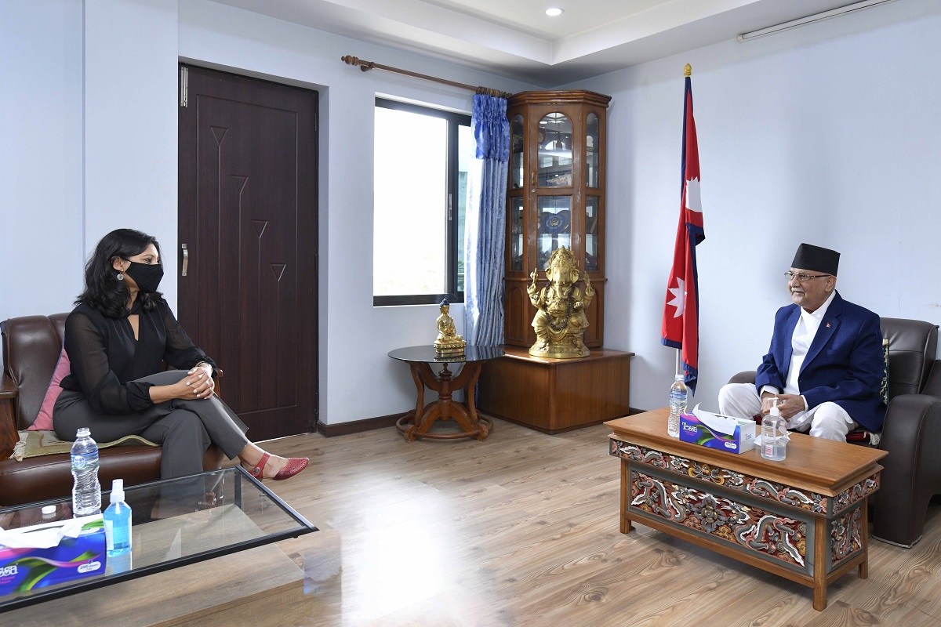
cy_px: 314
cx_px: 470
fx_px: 549
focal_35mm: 21
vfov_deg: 59.5
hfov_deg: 81.2
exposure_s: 1/80
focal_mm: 21
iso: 1250
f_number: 5
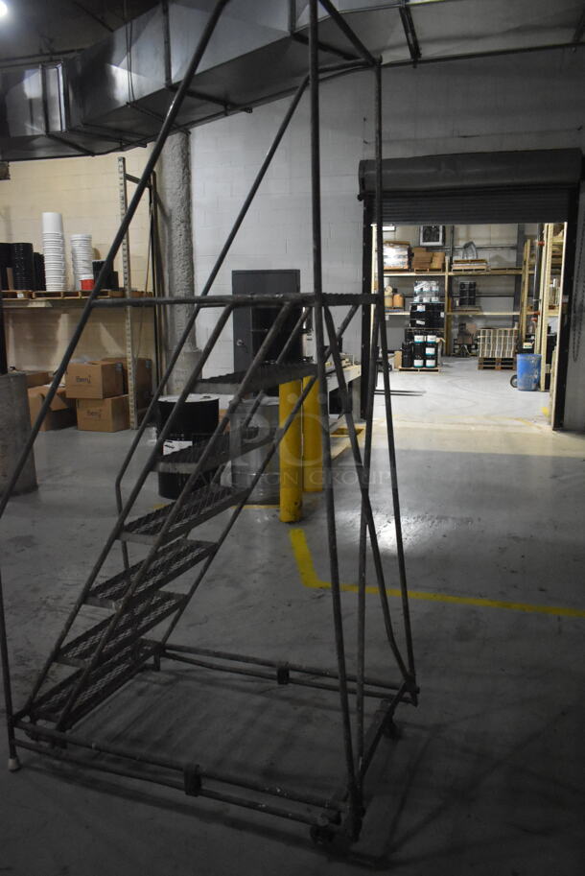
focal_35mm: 27
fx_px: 657
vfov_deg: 67.3
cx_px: 292
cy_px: 438
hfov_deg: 48.0
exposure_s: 1/125
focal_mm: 18
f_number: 3.5
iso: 5600
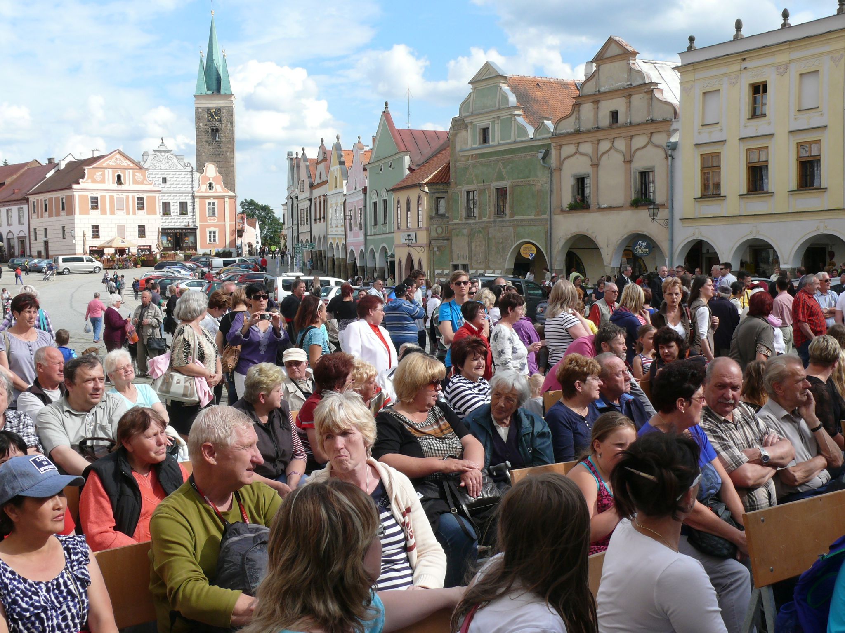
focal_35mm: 44
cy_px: 316
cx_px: 422
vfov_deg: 32.9
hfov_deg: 42.9
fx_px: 1074
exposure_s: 1/320
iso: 100
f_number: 5.6
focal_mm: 8.5
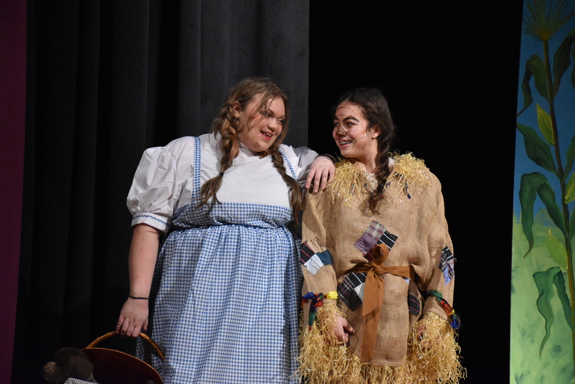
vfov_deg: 13.0
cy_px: 192
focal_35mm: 105
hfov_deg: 19.5
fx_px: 1677
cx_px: 288
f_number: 5
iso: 5000
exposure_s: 1/500
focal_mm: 70
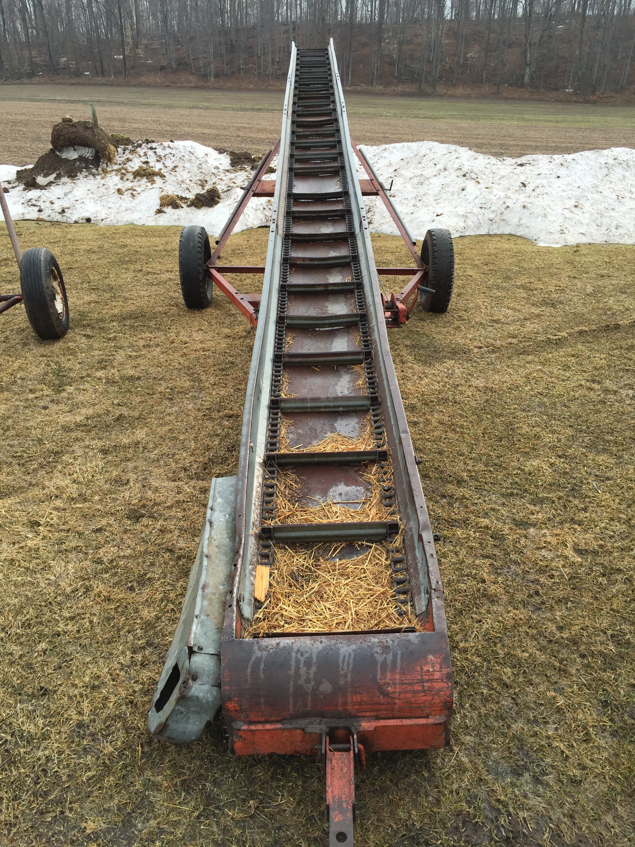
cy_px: 424
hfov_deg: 48.2
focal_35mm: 29
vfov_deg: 61.7
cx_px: 318
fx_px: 709
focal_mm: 4.15
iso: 32
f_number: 2.2
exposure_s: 1/520
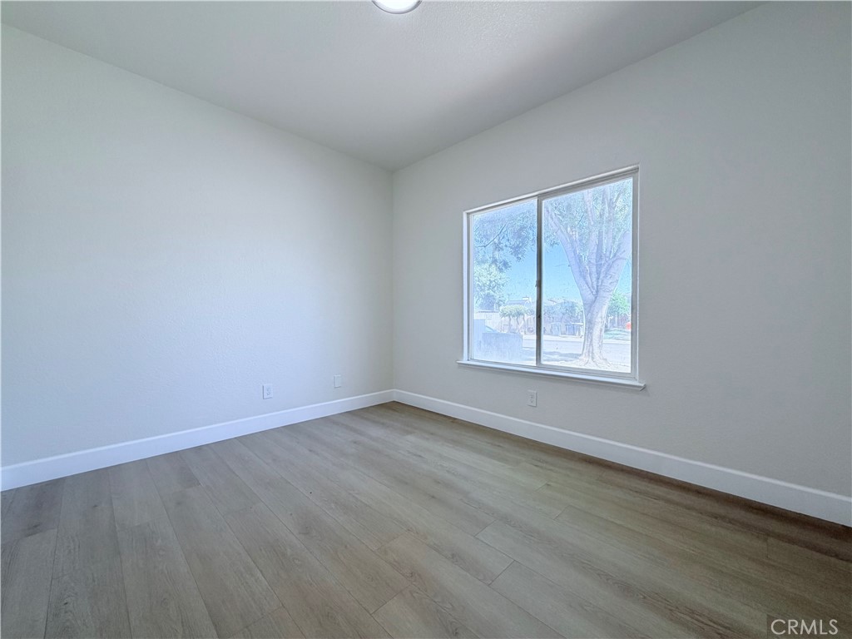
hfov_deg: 102.1
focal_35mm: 14
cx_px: 426
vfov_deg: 85.7
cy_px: 320
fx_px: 345
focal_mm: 2.22
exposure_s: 1/120
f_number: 2.2
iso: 64
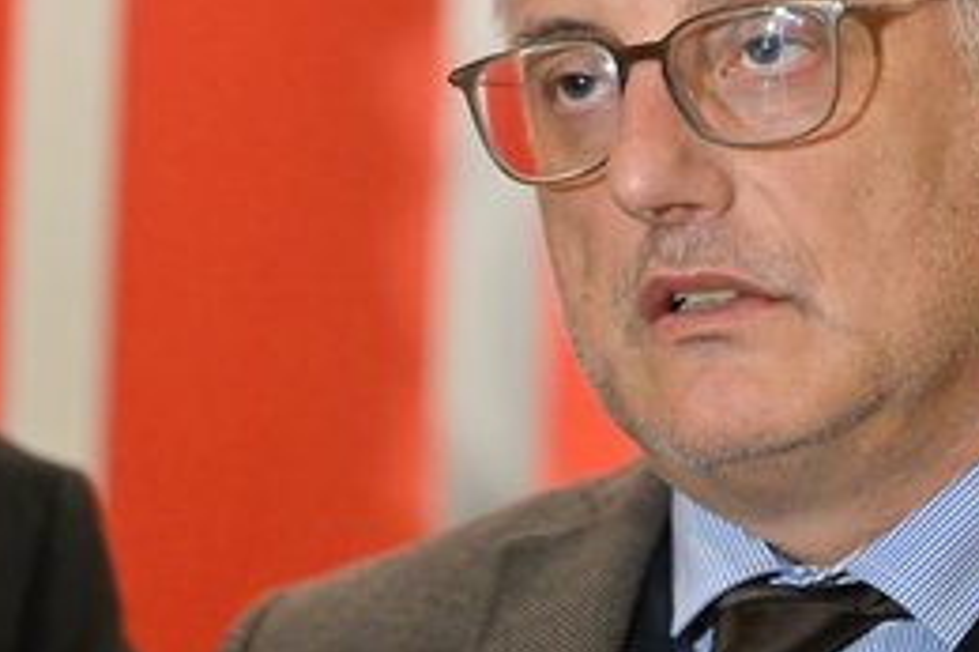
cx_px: 828
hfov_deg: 5.4
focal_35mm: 384
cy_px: 111
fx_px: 10436
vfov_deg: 3.6
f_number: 2.8
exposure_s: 1/320
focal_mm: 200
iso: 3200
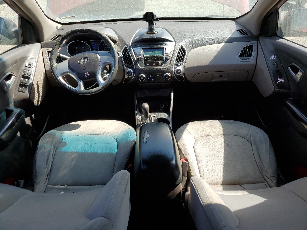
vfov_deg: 53.1
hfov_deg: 67.3
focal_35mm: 26
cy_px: 115
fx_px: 231
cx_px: 154
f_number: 1.5
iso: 50
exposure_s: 1/556
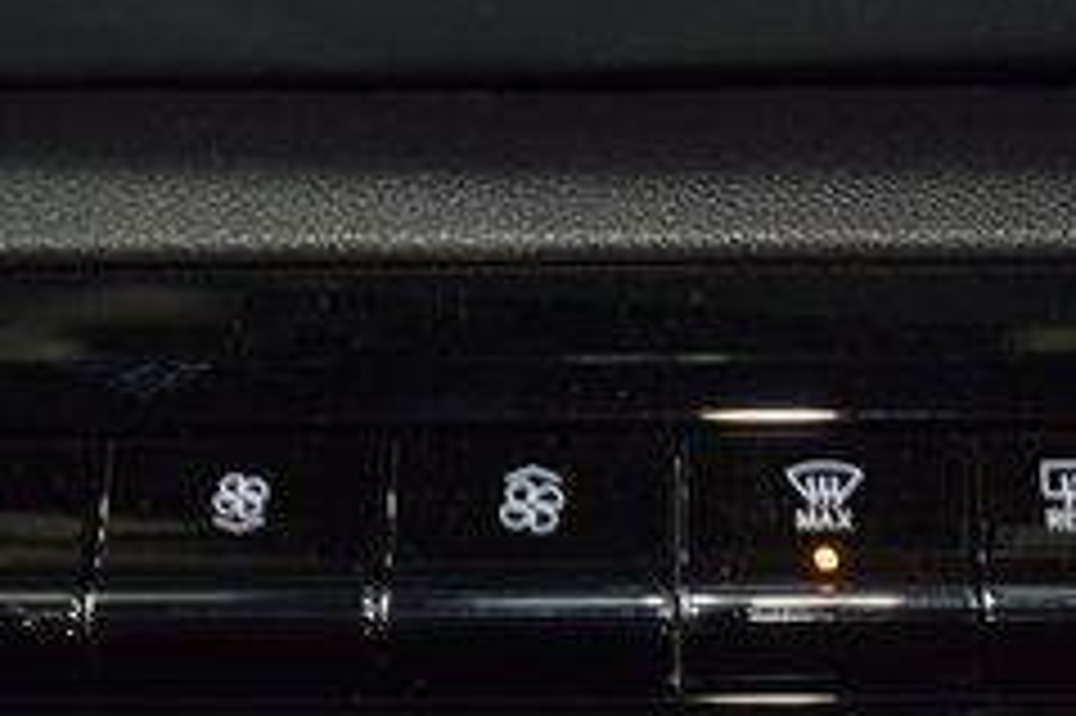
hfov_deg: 12.8
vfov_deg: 8.5
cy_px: 489
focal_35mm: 161
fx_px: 4809
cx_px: 396
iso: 900
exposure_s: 1/25
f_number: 4.2
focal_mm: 40
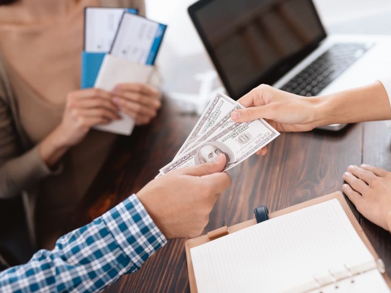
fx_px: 621
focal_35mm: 55
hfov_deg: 34.9
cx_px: 219
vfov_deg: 26.6
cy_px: 145
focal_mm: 50
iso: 250
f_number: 2
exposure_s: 1/125
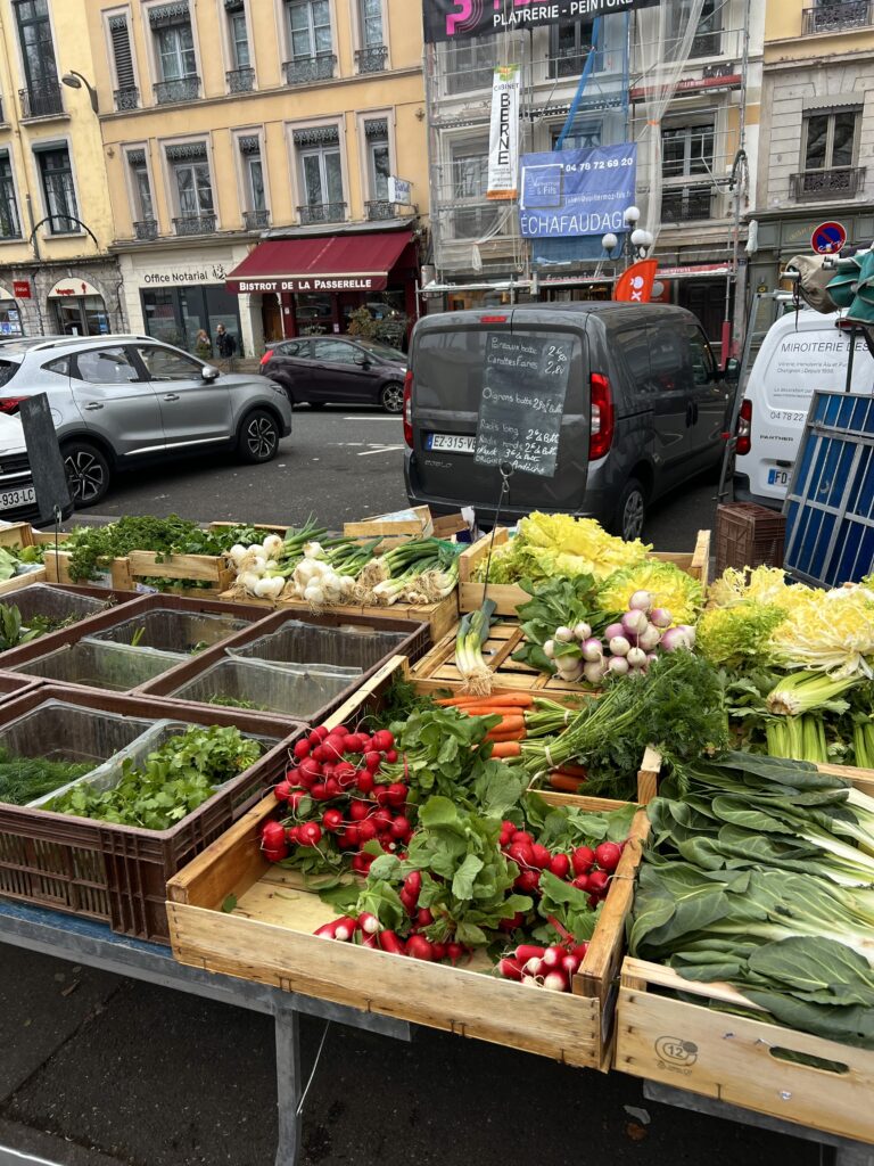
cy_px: 583
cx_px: 437
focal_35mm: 26
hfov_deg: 53.1
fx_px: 875
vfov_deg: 67.3
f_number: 1.5
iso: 40
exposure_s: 1/267
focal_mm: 5.7
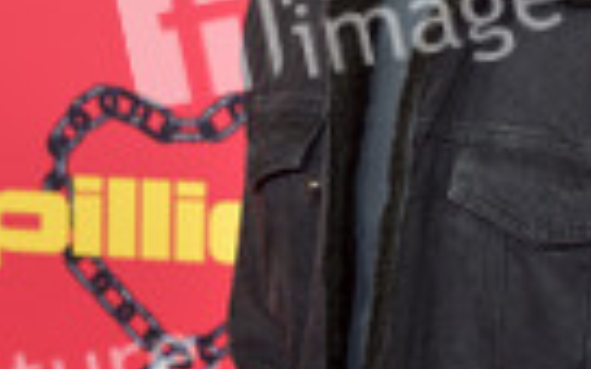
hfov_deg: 12.4
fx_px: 2706
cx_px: 465
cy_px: 221
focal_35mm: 168
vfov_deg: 7.8
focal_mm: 56
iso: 1000
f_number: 6.3
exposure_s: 1/250
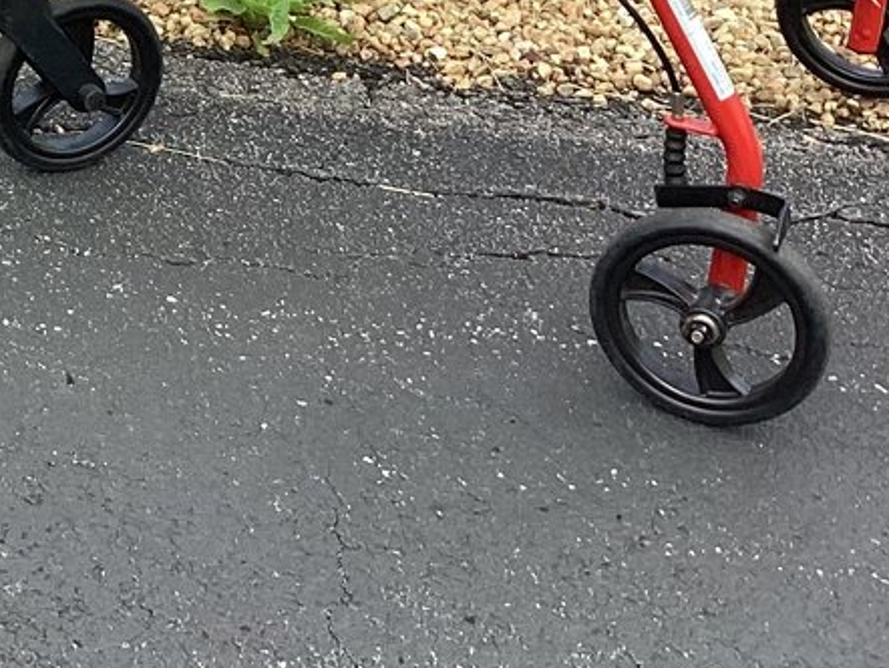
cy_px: -154
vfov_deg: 13.6
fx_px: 2724
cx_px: -315
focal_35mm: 106
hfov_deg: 17.3
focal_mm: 3.3
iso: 25
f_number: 2.4
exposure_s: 1/242
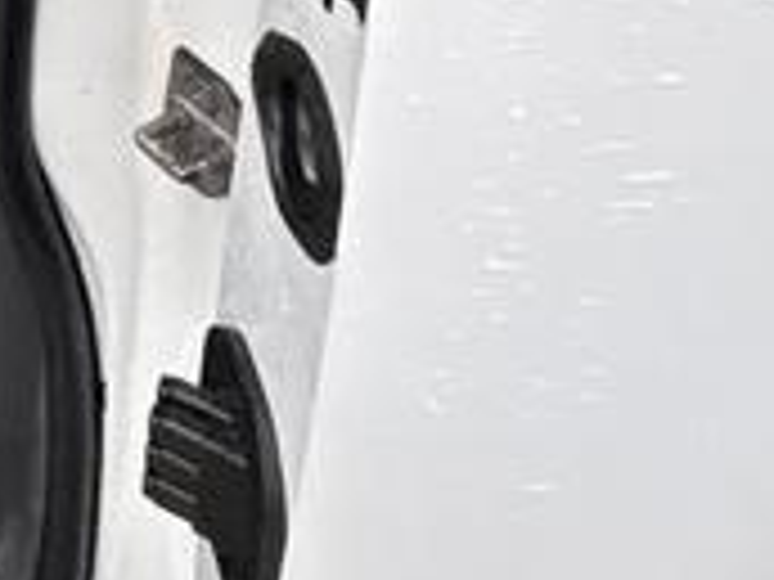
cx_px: -644
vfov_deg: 14.9
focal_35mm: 73
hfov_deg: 19.5
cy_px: -697
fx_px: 1632
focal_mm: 2.22
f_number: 2.2
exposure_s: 1/99
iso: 200
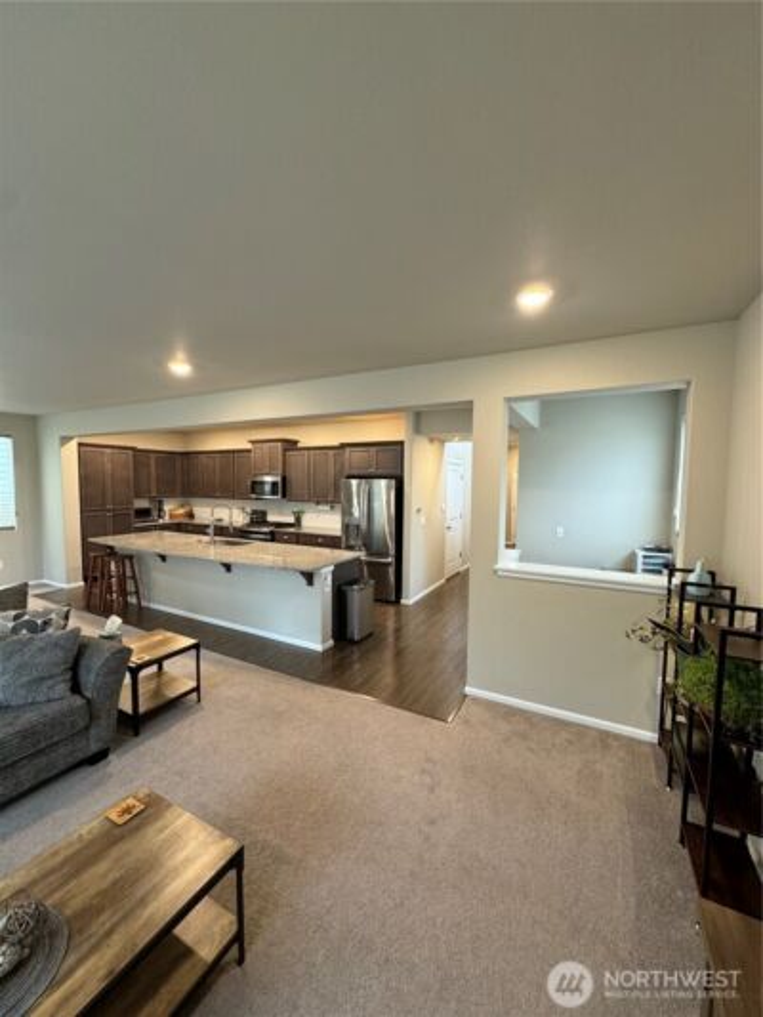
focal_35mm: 14
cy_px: 508
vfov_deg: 102.1
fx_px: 411
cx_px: 382
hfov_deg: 85.7
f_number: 2.2
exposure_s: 1/60
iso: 320
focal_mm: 2.22
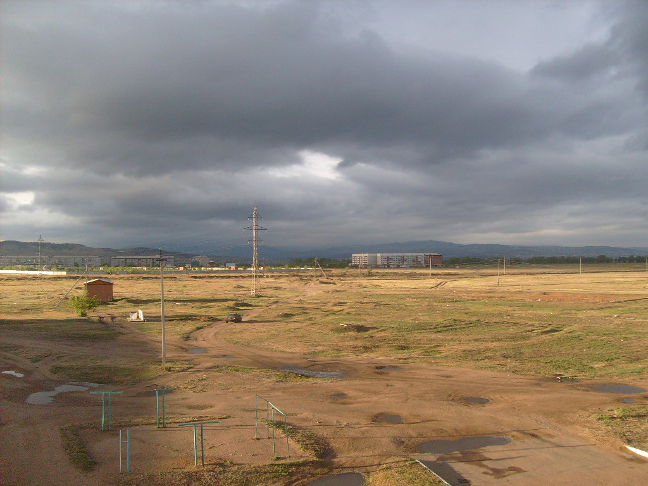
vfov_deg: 40.7
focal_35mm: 35
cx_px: 324
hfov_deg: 52.6
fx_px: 655
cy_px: 243
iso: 80
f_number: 2.8
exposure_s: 1/250
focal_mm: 5.8
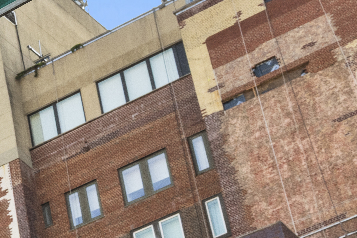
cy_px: 11
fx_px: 1636
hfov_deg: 11.3
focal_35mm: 165
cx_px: -354
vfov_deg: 8.3
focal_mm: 38
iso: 200
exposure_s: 1/100
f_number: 13
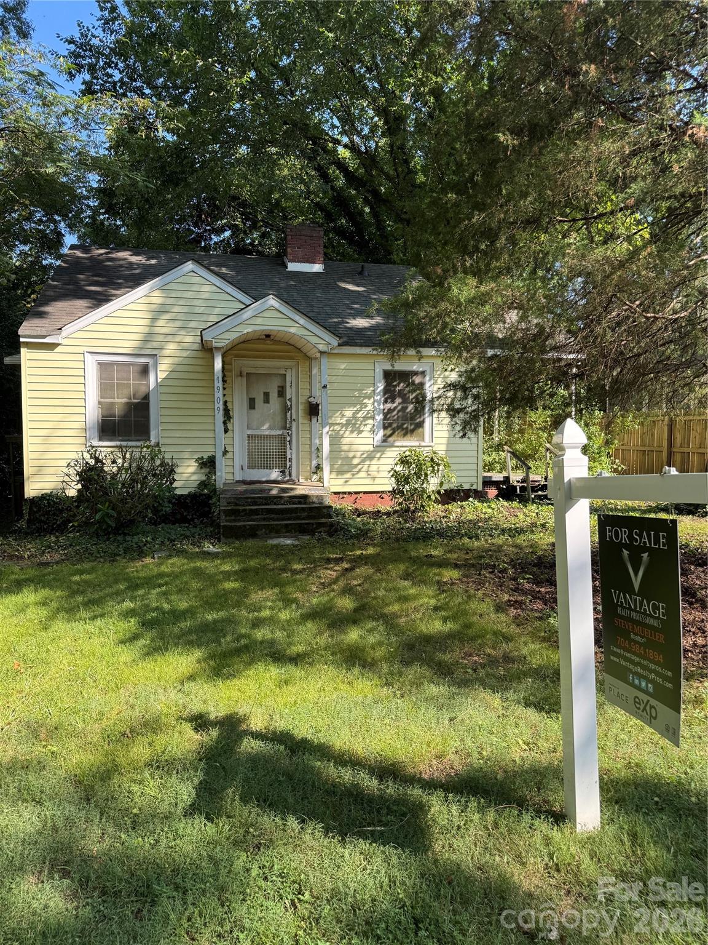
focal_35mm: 24
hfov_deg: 56.8
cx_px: 354
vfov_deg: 71.6
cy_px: 472
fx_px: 654
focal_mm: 6.76
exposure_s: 1/782
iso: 80
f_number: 1.78
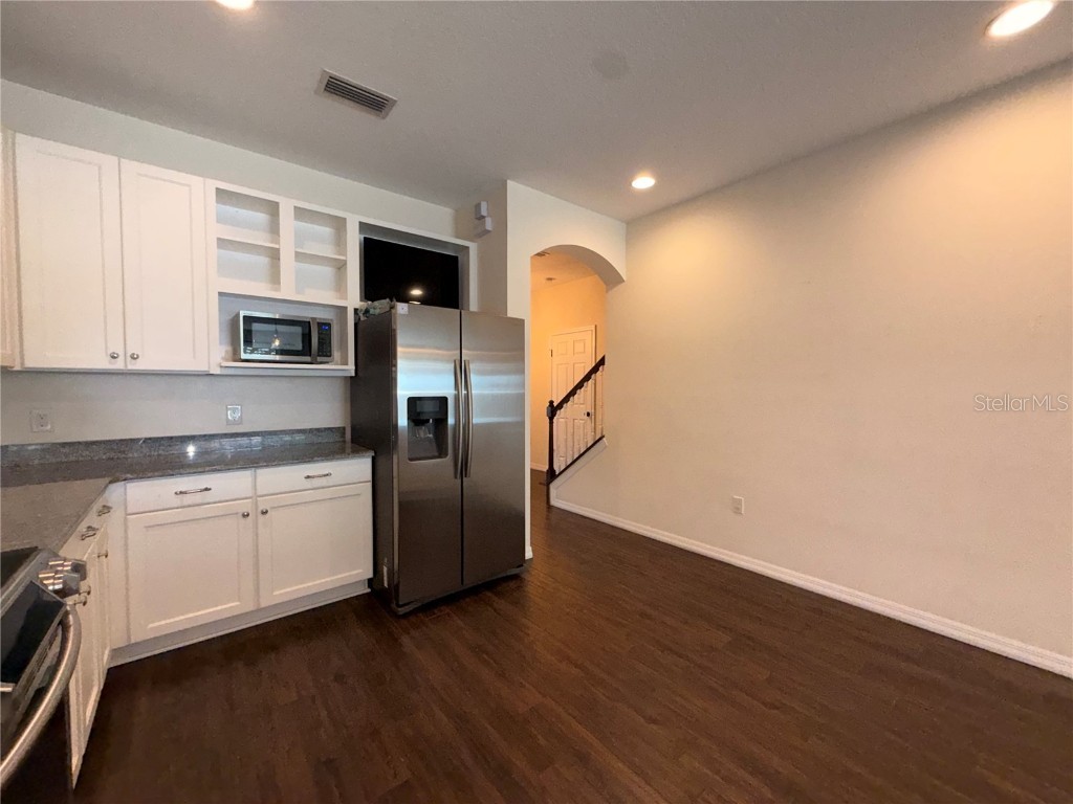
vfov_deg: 85.7
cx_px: 536
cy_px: 402
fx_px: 434
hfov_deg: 102.1
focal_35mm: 14
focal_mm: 2.22
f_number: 2.2
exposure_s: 1/120
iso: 500
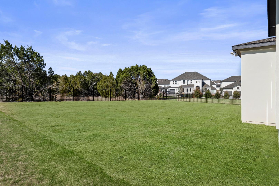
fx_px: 178
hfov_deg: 76.1
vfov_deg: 55.2
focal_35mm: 23
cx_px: 140
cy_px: 93
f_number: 11
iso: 160
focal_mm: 23
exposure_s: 1/400
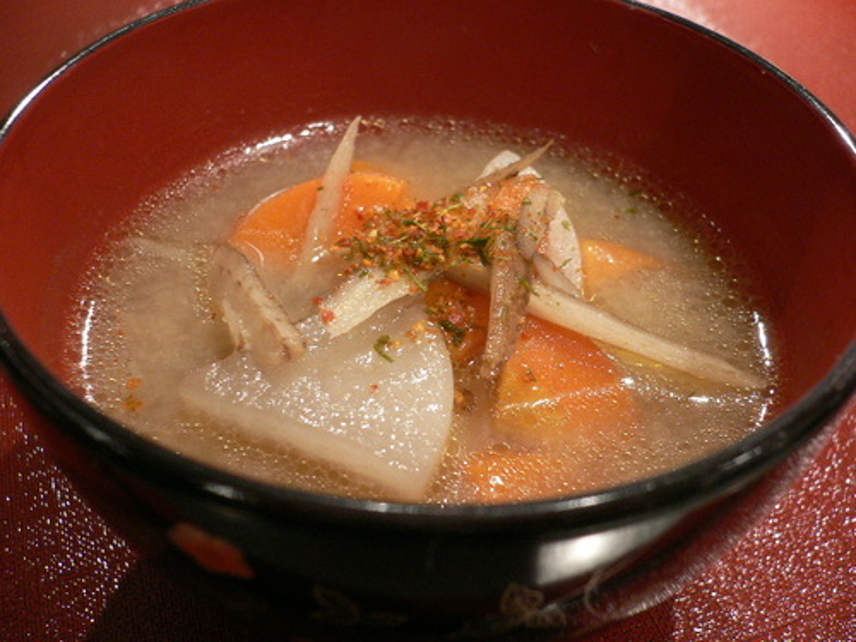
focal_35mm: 35
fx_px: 865
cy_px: 321
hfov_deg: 52.6
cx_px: 428
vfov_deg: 40.7
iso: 200
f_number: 2.8
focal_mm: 5.8
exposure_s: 1/20
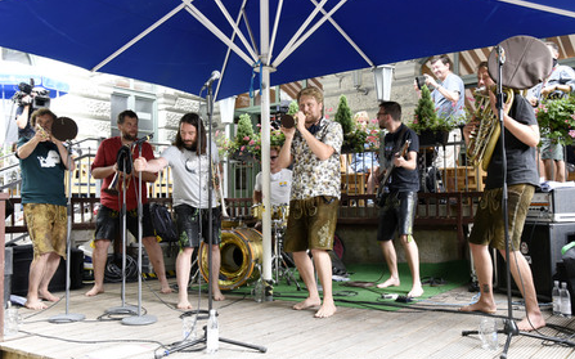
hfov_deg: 54.0
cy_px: 175
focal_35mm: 36
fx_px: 564
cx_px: 286
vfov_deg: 35.3
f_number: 6.3
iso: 1250
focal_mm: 35
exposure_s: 1/60
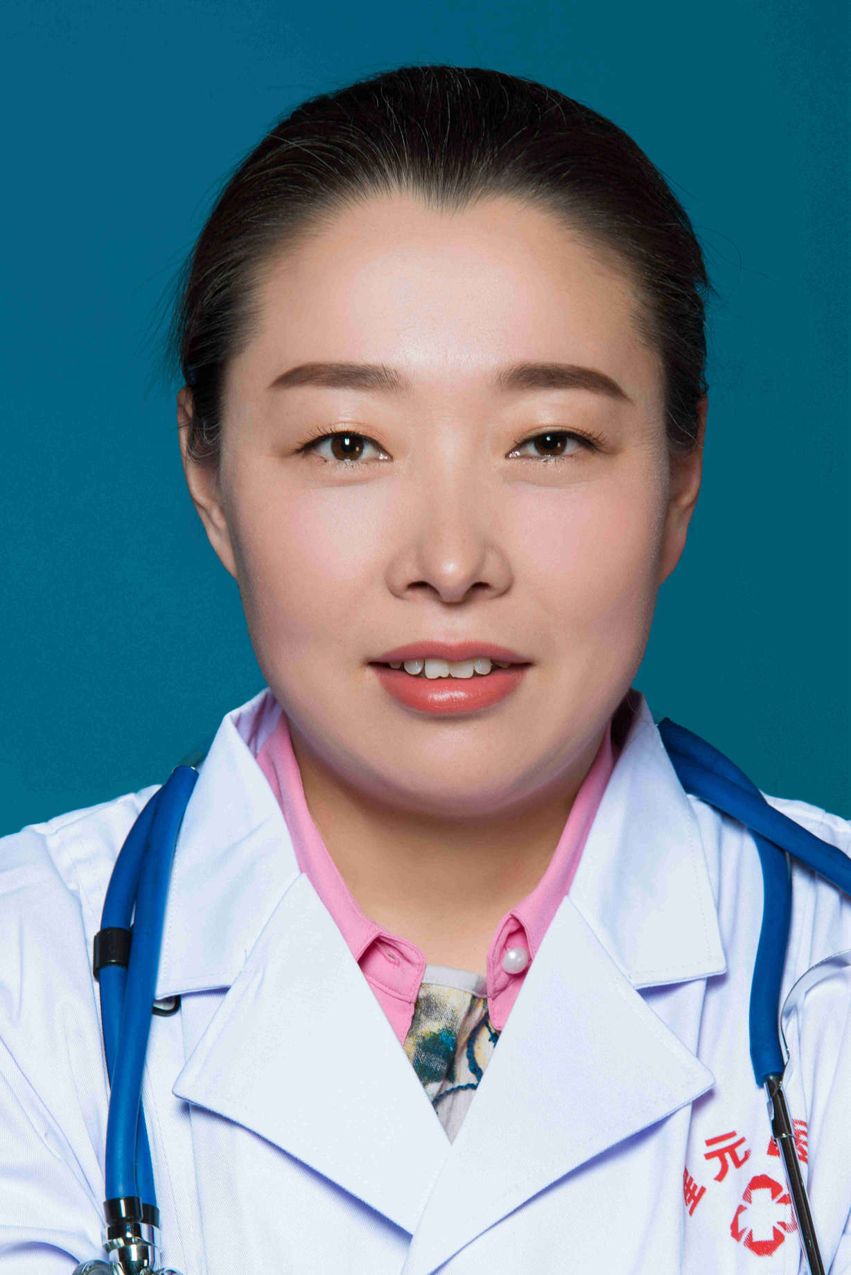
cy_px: 638
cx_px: 426
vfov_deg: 11.7
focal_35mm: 175
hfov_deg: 7.9
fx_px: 6200
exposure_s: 1/125
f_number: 9
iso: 125
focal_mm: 175
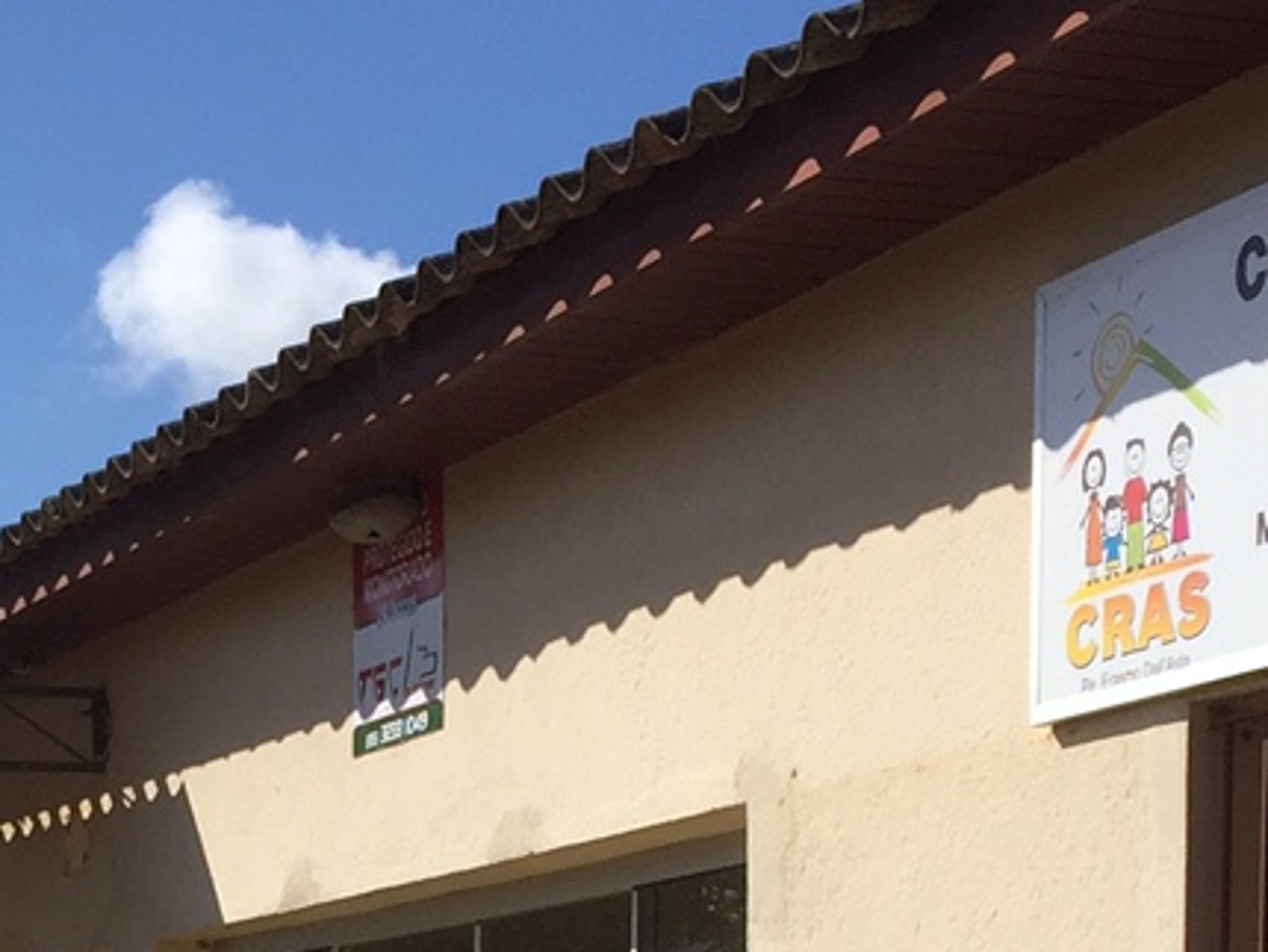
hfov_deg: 17.7
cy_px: 1418
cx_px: 236
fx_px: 4032
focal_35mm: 110
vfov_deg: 12.8
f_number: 2.2
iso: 32
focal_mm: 4.15
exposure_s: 1/2639
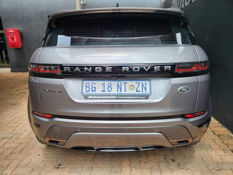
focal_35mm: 23
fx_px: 155
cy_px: 88
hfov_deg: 73.9
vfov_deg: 58.9
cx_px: 116
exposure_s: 1/496
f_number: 1.8
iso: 20
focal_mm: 5.4
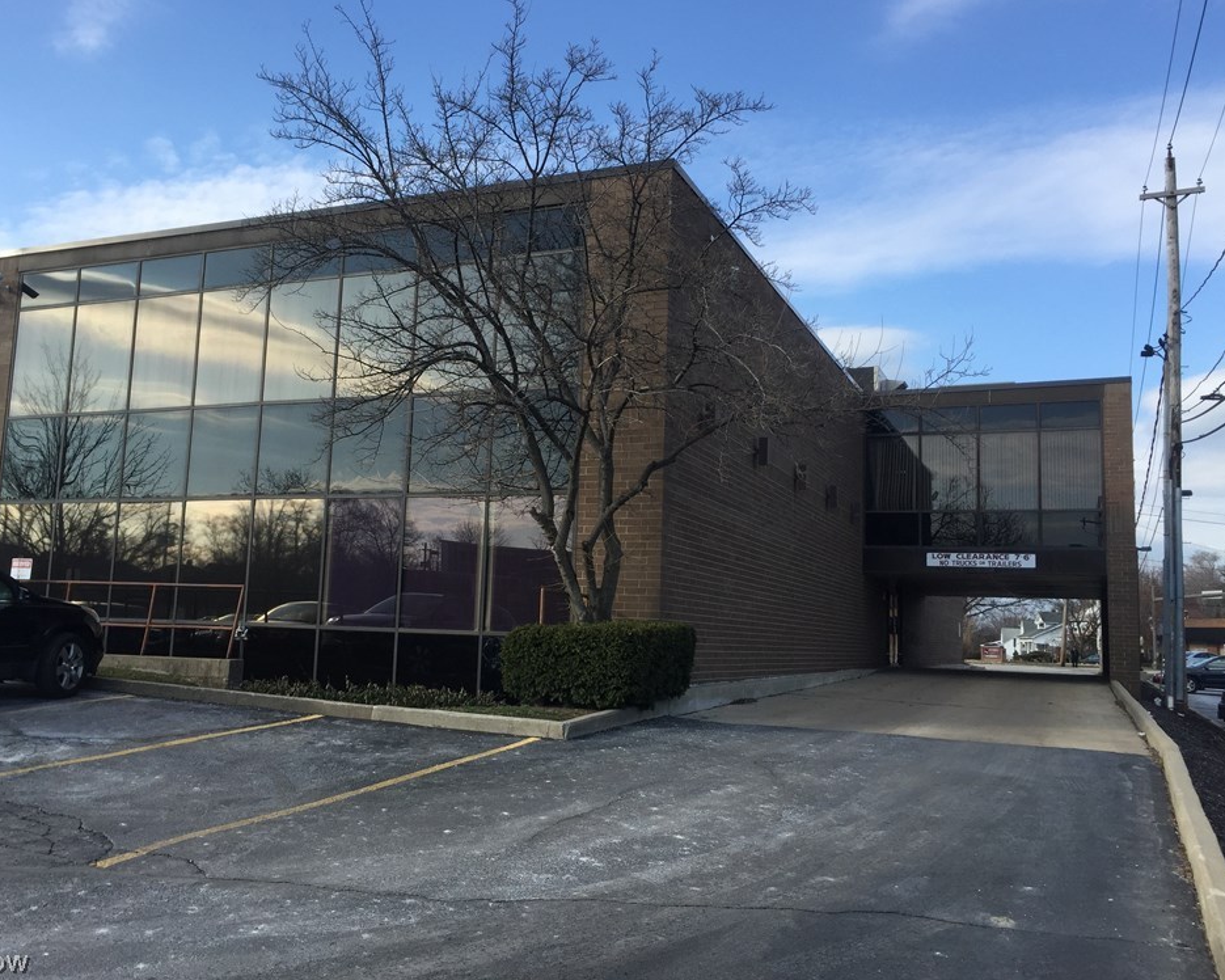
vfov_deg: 47.1
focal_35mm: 31
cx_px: 563
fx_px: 1124
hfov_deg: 57.1
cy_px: 480
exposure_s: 1/1163
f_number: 2.2
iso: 32
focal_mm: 4.15
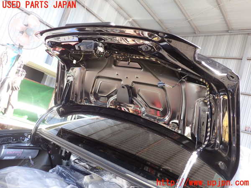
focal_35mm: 30
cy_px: 94
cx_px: 126
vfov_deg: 46.8
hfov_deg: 60.0
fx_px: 218
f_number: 2.3
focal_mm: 5.4
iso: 100
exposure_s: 1/80
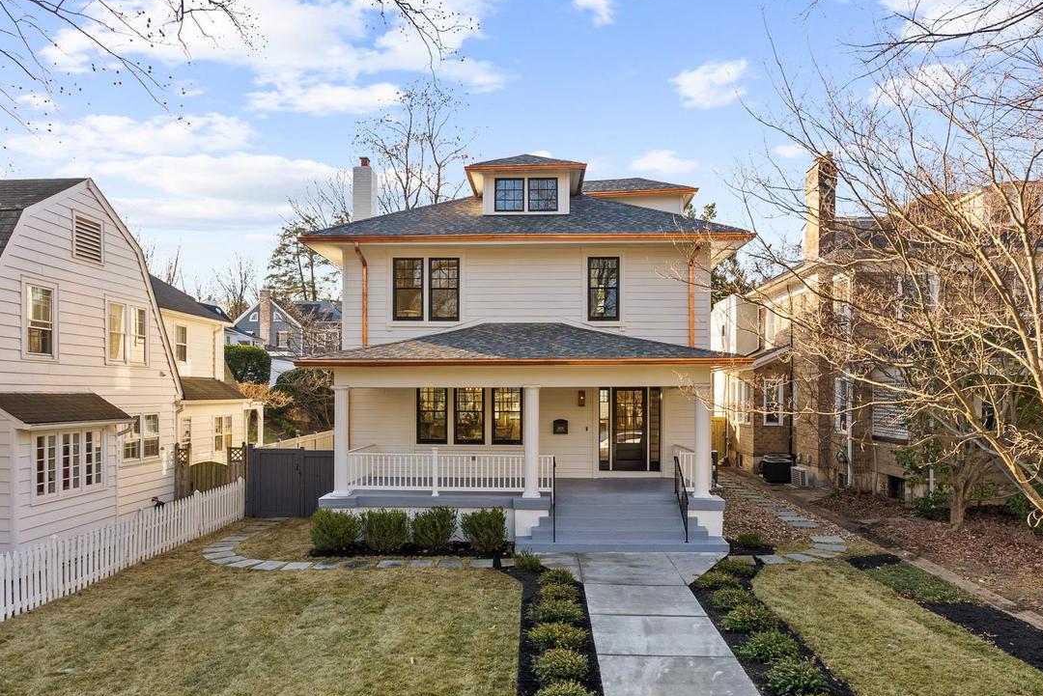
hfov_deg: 73.7
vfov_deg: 52.9
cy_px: 405
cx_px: 509
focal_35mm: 24
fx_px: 696
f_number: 8
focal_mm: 18
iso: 250
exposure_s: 1/125
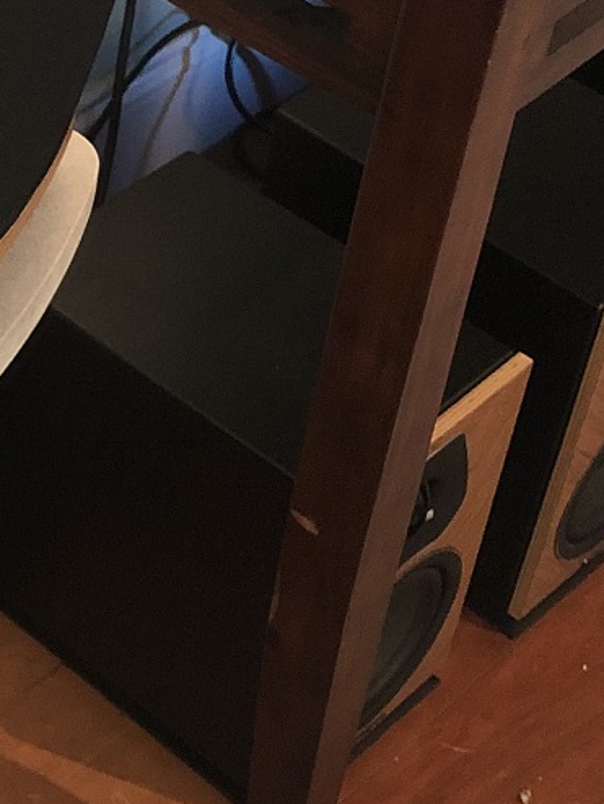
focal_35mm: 102
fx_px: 2371
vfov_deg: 19.1
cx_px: -210
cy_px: 171
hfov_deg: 13.9
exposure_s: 1/12
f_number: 1.8
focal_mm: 3.99
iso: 100
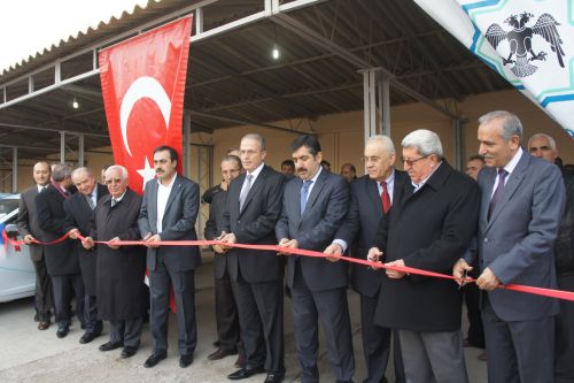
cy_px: 192
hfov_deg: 67.4
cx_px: 287
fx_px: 430
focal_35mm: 27
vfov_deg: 47.9
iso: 200
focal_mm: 18
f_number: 4
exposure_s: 1/60
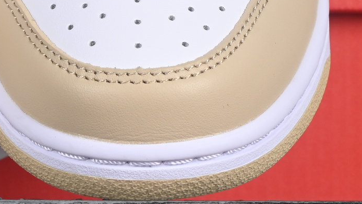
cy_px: -91
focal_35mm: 314
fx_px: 3014
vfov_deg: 3.9
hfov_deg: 6.8
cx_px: -40
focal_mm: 50
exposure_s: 1/80
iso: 160
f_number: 8
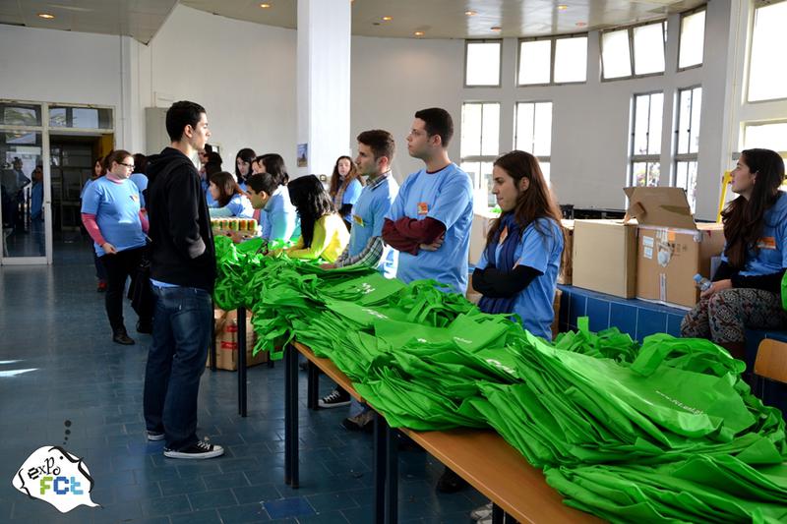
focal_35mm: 36
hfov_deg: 53.1
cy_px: 262
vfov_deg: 36.9
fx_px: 787
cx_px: 394
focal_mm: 24
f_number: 5
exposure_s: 1/100
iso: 400
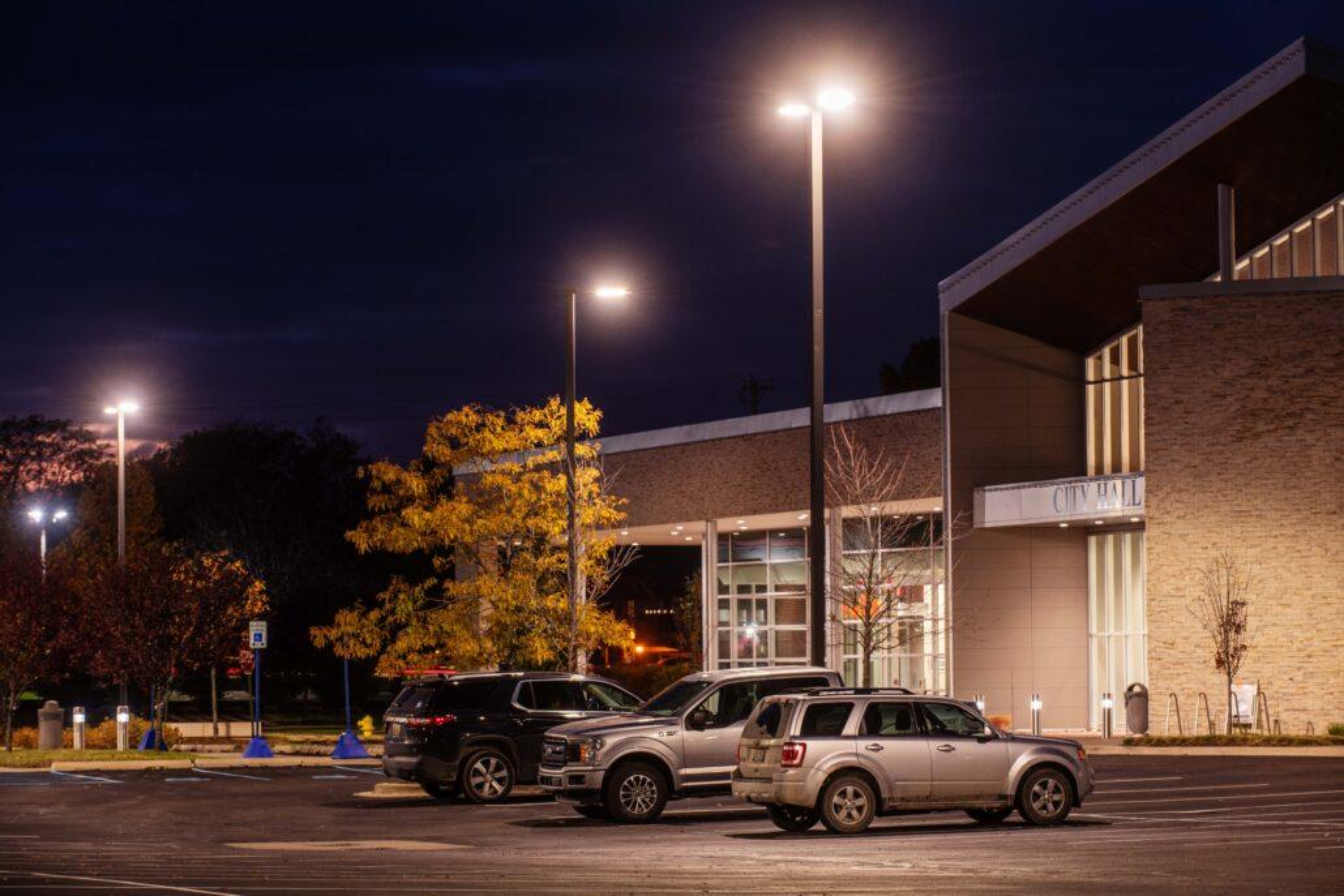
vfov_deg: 10.6
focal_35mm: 130
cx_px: 672
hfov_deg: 15.8
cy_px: 448
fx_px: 4854
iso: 100
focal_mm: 130
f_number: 8
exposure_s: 2
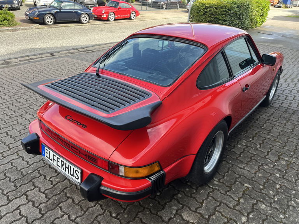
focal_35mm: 26
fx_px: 225
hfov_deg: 67.3
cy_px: 112
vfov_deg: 53.1
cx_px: 150
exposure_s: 1/487
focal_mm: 5.1
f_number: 1.6
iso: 50
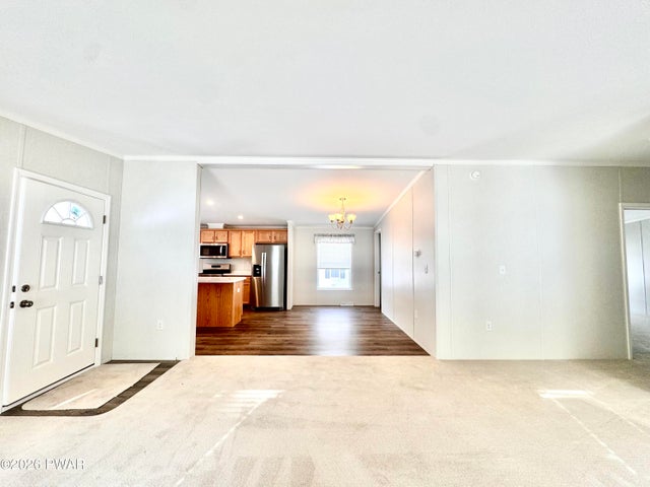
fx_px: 263
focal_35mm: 14
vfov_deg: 85.7
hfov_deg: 102.1
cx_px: 325
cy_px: 244
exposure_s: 1/120
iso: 64
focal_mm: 2.22
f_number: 2.2
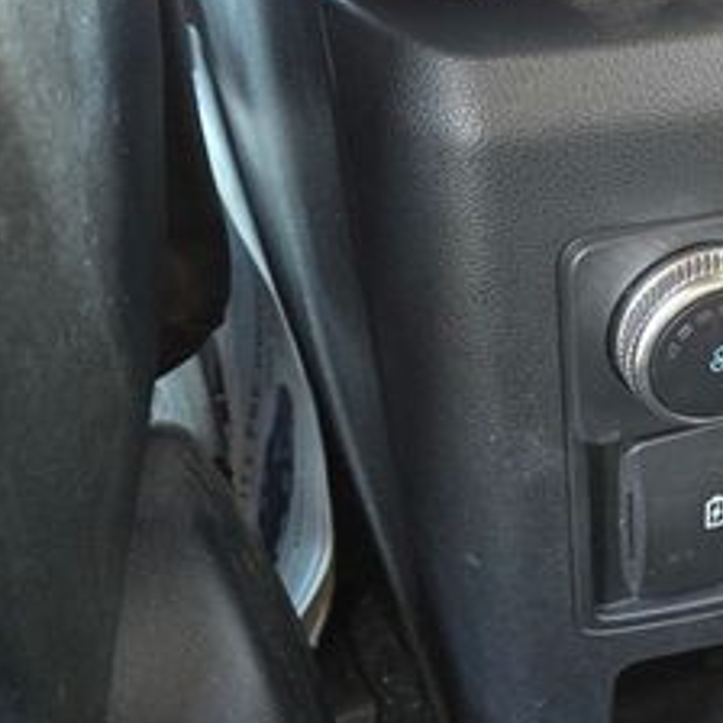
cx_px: 852
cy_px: 368
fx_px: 1371
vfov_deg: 29.6
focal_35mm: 58
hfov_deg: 26.5
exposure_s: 1/60
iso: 1250
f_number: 1.8
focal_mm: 5.4
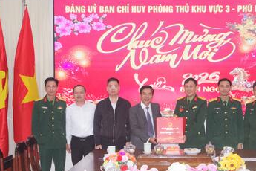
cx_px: 149
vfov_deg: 21.2
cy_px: 109
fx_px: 455
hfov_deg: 31.4
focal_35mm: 64
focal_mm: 31
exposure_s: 1/125
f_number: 8
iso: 3200
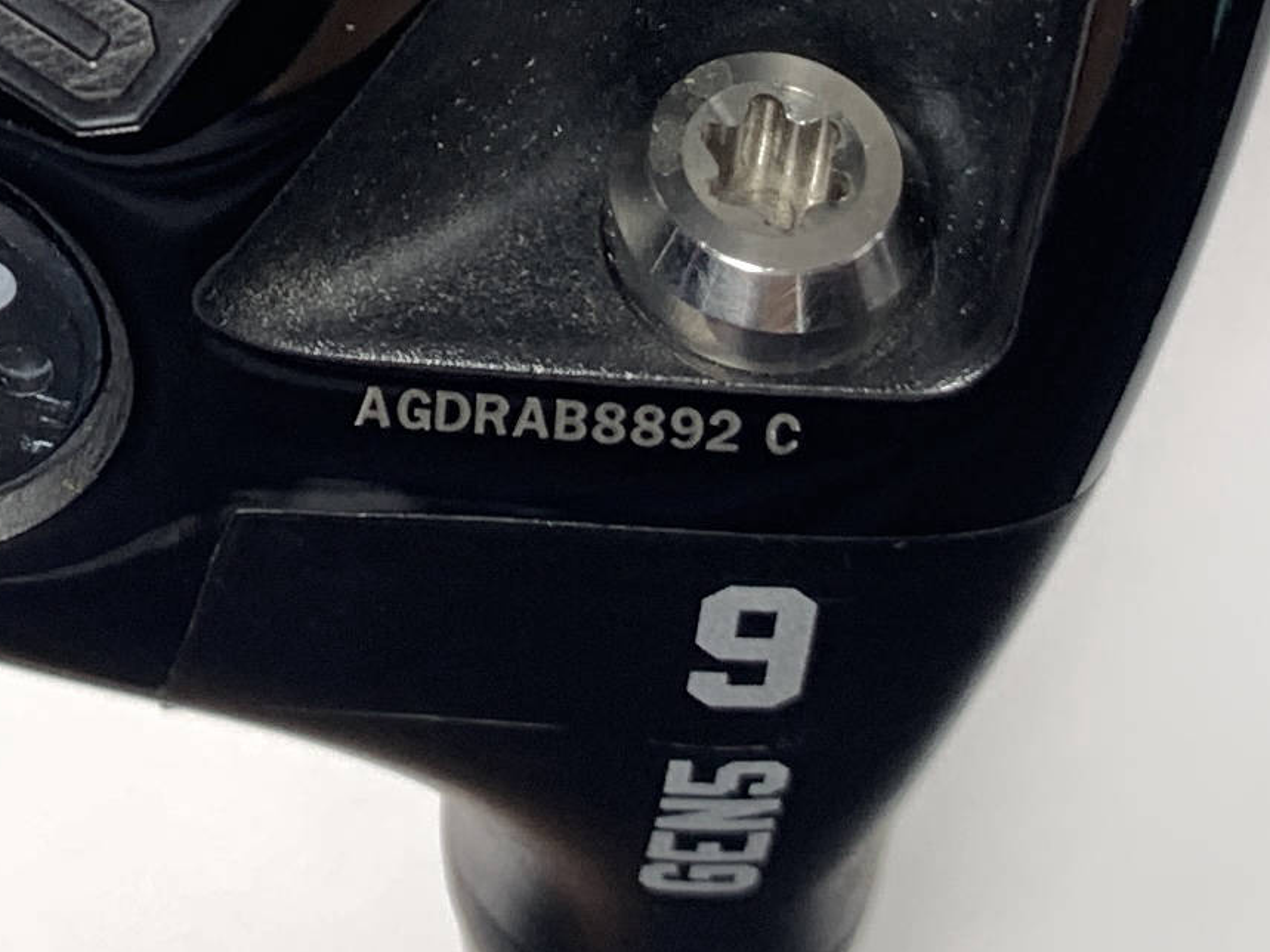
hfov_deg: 15.6
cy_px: -899
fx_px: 4475
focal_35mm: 122
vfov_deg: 11.1
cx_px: -223
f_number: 1.8
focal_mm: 4.25
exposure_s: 1/120
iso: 32
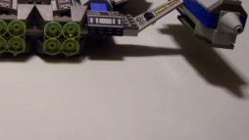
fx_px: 482
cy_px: 24
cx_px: 34
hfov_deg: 28.1
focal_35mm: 73
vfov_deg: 16.4
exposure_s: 1/15
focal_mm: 8
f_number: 2.8
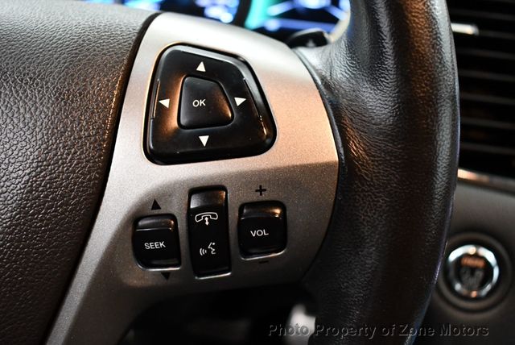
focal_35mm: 36
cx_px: 258
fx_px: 515
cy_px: 172
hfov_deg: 53.1
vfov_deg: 36.9
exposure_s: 1/100
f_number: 3.5
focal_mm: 18
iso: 3200
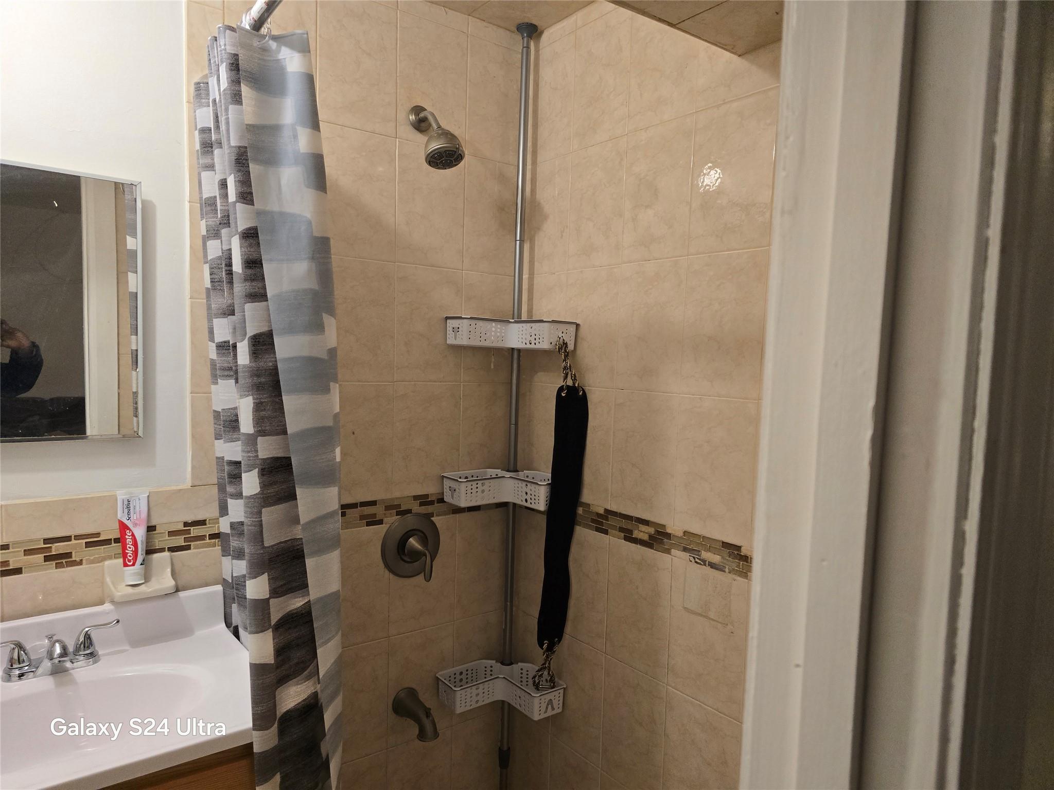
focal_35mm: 23
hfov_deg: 73.9
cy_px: 395
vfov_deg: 58.9
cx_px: 527
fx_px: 700
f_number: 1.7
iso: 500
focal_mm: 6.3
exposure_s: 1/120
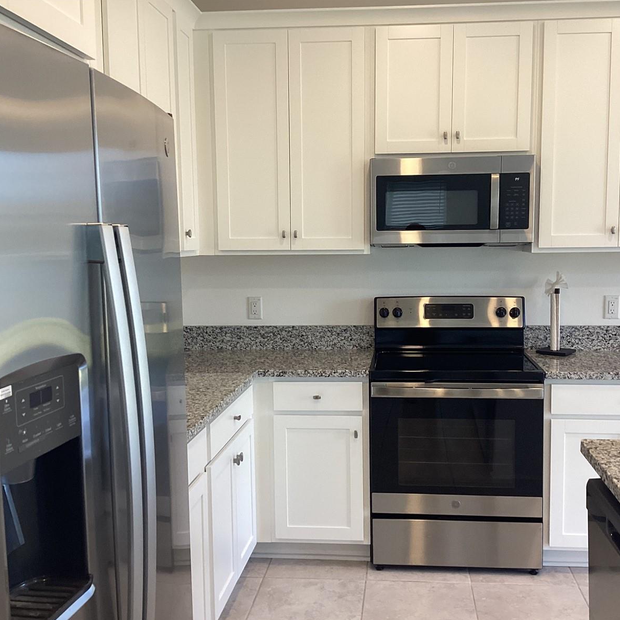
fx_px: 750
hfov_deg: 44.9
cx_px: 341
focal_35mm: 37
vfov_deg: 44.9
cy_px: 312
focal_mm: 3.3
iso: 80
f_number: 2.4
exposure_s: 1/60
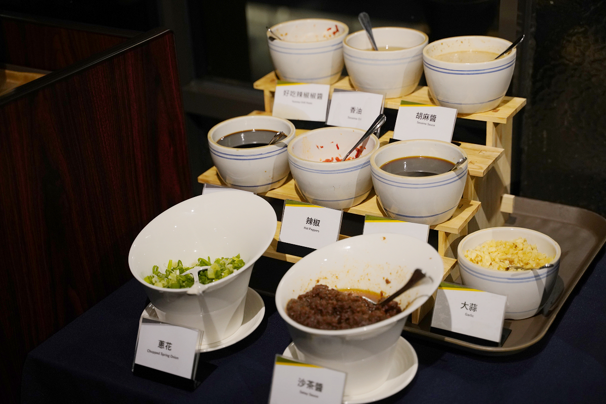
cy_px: 202
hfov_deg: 35.1
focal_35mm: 57
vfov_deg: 23.8
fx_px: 959
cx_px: 303
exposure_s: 1/160
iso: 1600
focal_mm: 57
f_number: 3.2
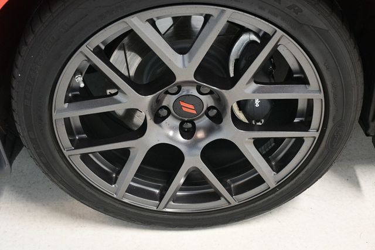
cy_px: 125
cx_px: 188
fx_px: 531
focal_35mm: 51
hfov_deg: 38.9
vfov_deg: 26.5
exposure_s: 1/60
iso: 3200
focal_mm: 34
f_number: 4.2
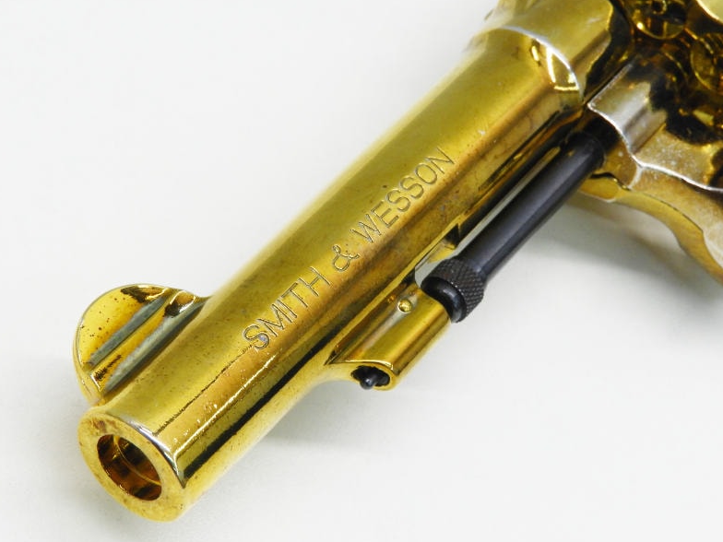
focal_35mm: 97
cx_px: 356
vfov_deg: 15.2
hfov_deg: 20.2
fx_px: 2026
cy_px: 270
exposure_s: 1/40
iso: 200
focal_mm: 17
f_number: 7.6
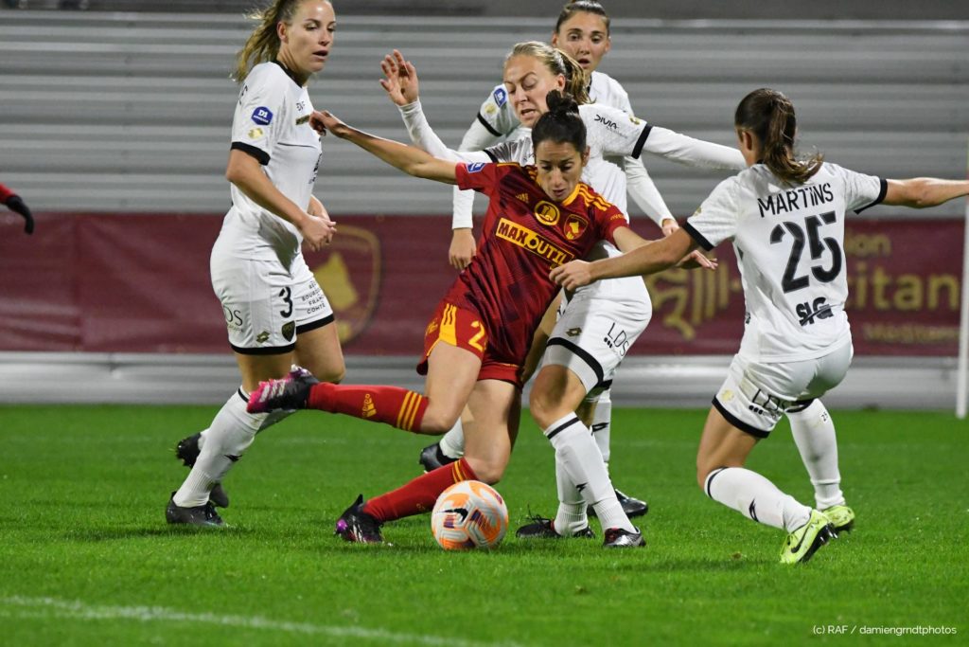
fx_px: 14536
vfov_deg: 2.5
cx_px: 484
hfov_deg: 3.8
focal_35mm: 540
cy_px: 324
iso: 9000
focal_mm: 360
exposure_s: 1/1250
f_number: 5.6
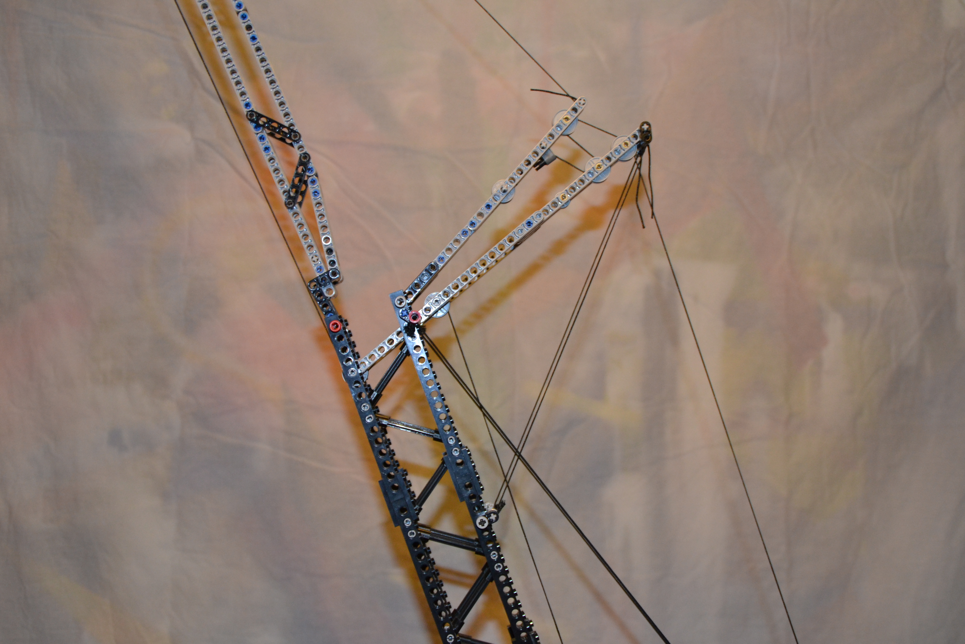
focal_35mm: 48
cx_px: 482
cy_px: 322
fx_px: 1287
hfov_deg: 41.1
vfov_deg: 28.1
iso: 1000
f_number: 4.2
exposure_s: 1/60
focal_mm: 32
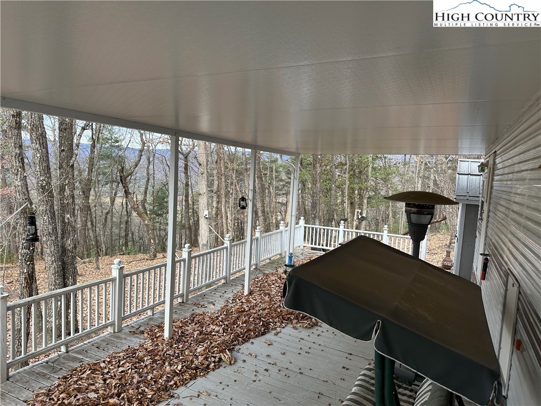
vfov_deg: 56.8
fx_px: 375
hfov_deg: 71.6
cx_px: 270
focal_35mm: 24
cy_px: 203
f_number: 1.78
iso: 80
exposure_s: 1/373
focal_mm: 6.86
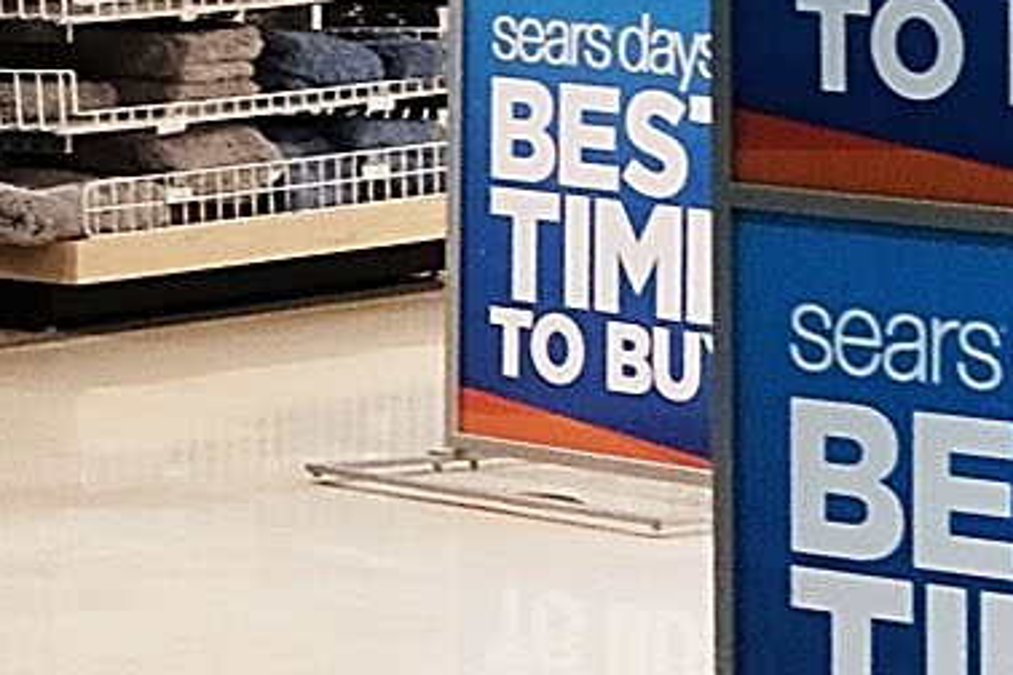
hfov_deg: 7.3
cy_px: -632
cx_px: -619
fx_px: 7822
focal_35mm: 278
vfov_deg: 4.9
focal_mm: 23
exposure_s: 1/60
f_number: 5
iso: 800
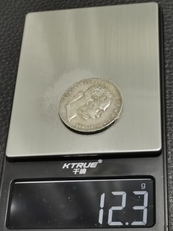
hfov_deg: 18.7
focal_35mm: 79
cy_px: 116
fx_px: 526
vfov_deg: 24.7
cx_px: 86
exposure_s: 1/100
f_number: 1.8
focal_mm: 5.58
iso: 125
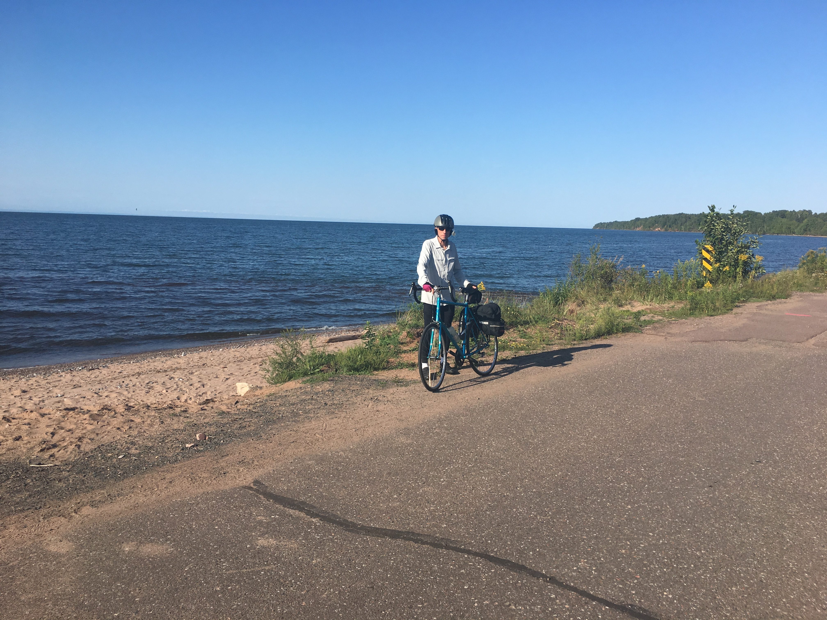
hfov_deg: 61.7
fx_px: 693
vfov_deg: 48.2
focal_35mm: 29
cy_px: 310
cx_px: 414
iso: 25
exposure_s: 1/1789
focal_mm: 4.15
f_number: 2.2
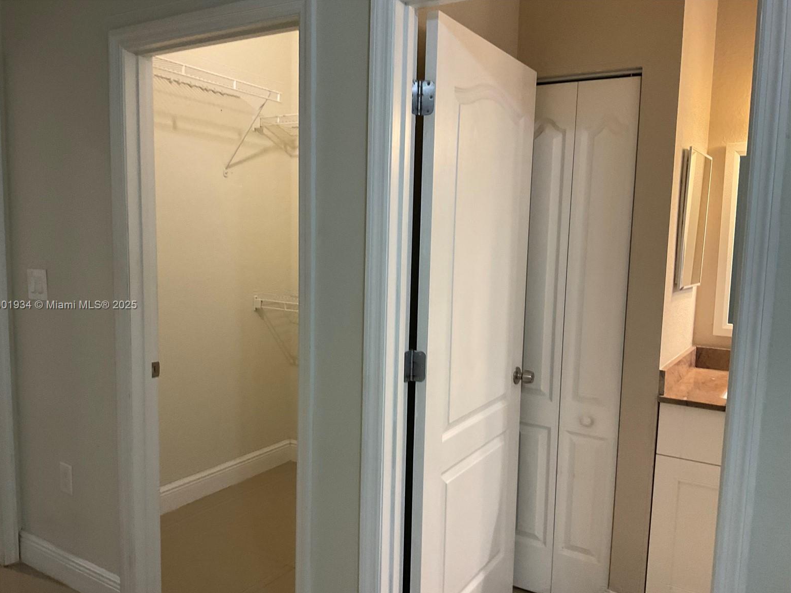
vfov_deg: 46.8
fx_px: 685
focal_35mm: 30
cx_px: 382
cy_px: 306
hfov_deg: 60.0
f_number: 1.8
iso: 125
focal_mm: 3
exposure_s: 1/60
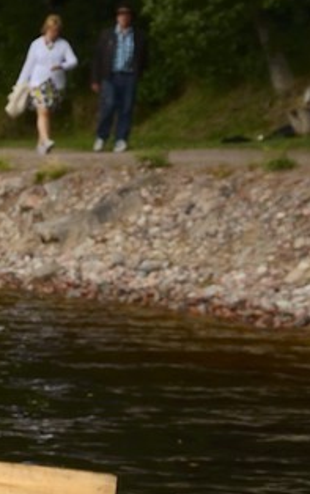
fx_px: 2656
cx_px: -889
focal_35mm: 197
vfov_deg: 10.5
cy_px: 481
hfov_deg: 5.8
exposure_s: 1/160
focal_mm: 38
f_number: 5.6
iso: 800
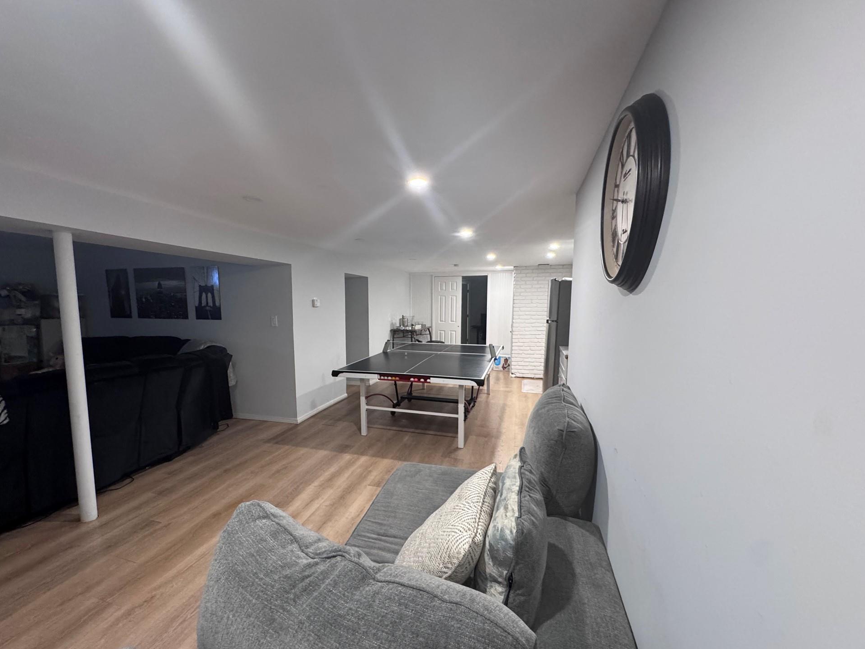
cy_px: 345
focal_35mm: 15
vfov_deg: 81.7
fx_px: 375
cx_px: 405
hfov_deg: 98.0
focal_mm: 2.22
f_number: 2.2
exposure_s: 1/60
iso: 400
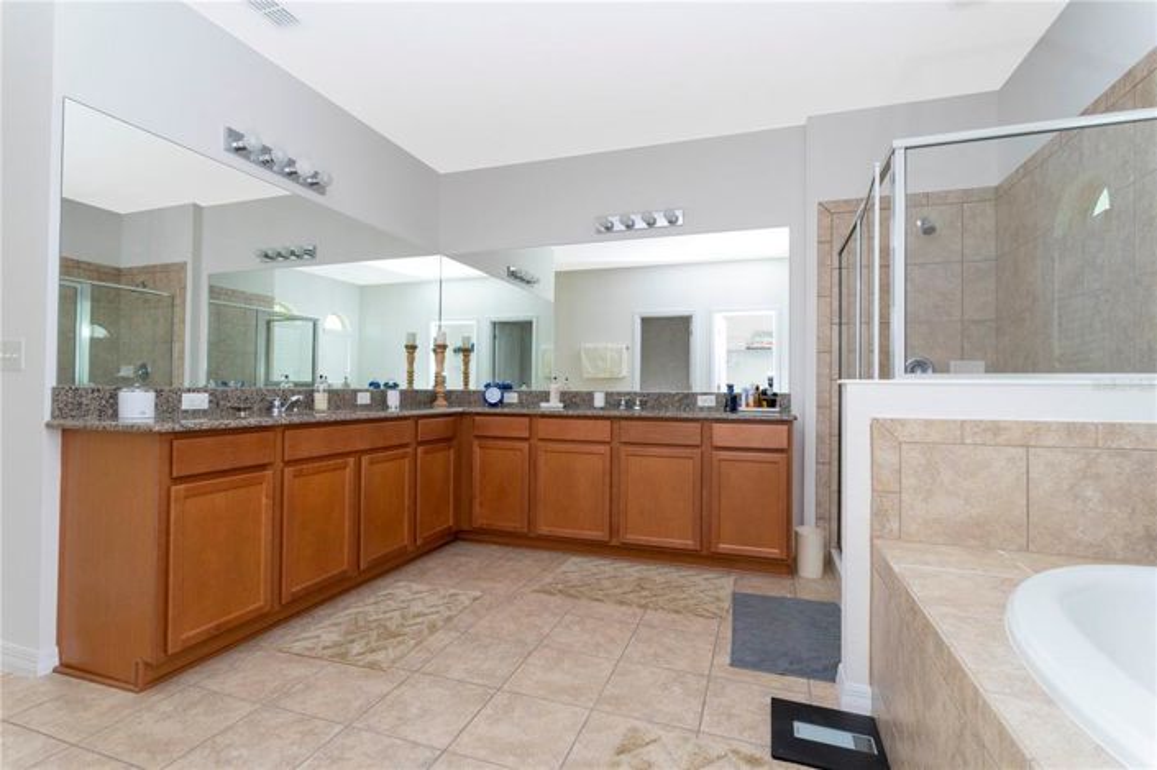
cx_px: 578
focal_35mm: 17
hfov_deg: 93.3
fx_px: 546
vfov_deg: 70.4
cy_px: 385
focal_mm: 17
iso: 1000
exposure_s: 1/40
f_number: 11
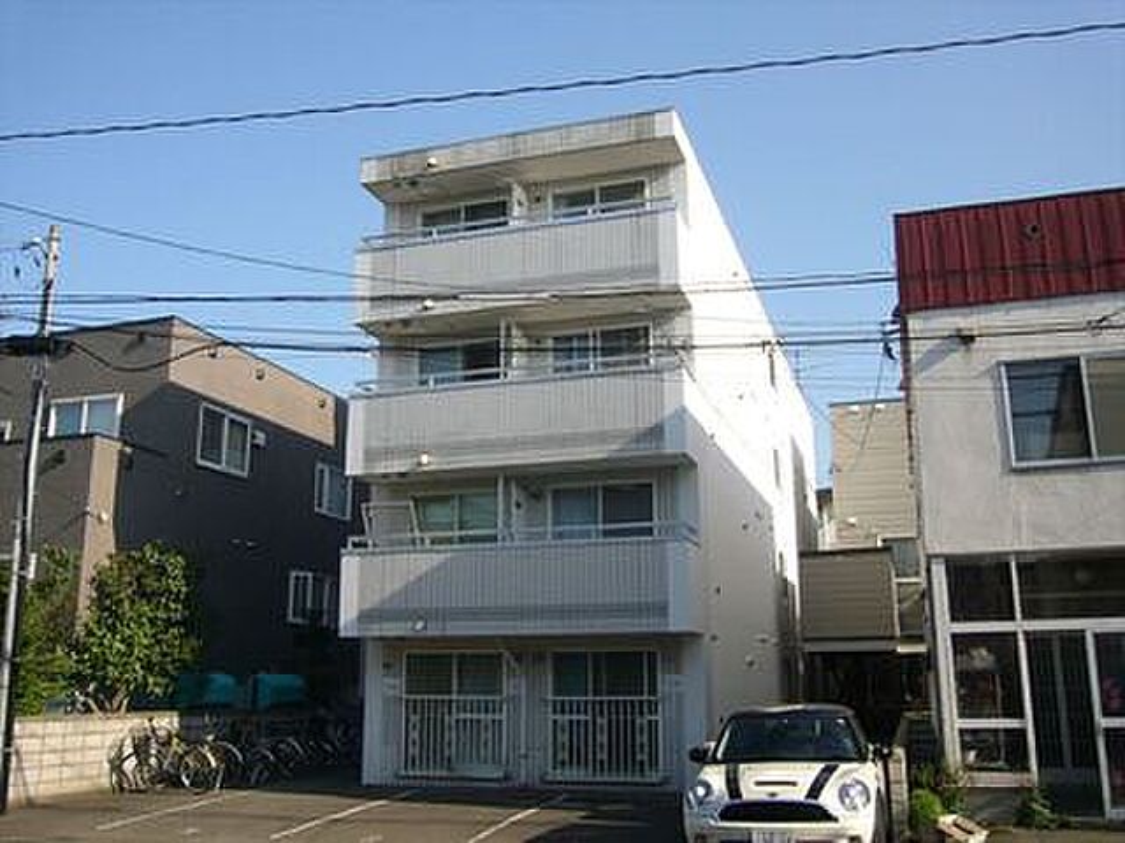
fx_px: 1040
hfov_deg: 56.8
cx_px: 562
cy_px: 422
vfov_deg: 44.2
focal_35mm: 32
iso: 80
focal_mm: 4.6
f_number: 5.6
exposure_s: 1/250
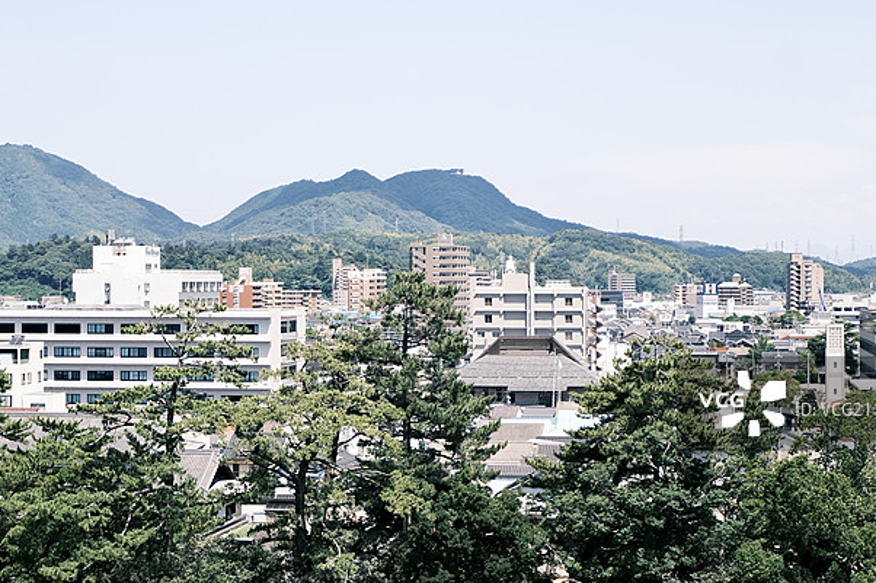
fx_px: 2165
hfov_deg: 22.9
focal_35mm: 89
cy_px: 223
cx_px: 419
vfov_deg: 15.3
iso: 160
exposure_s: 1/350
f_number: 5.6
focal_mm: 44.5
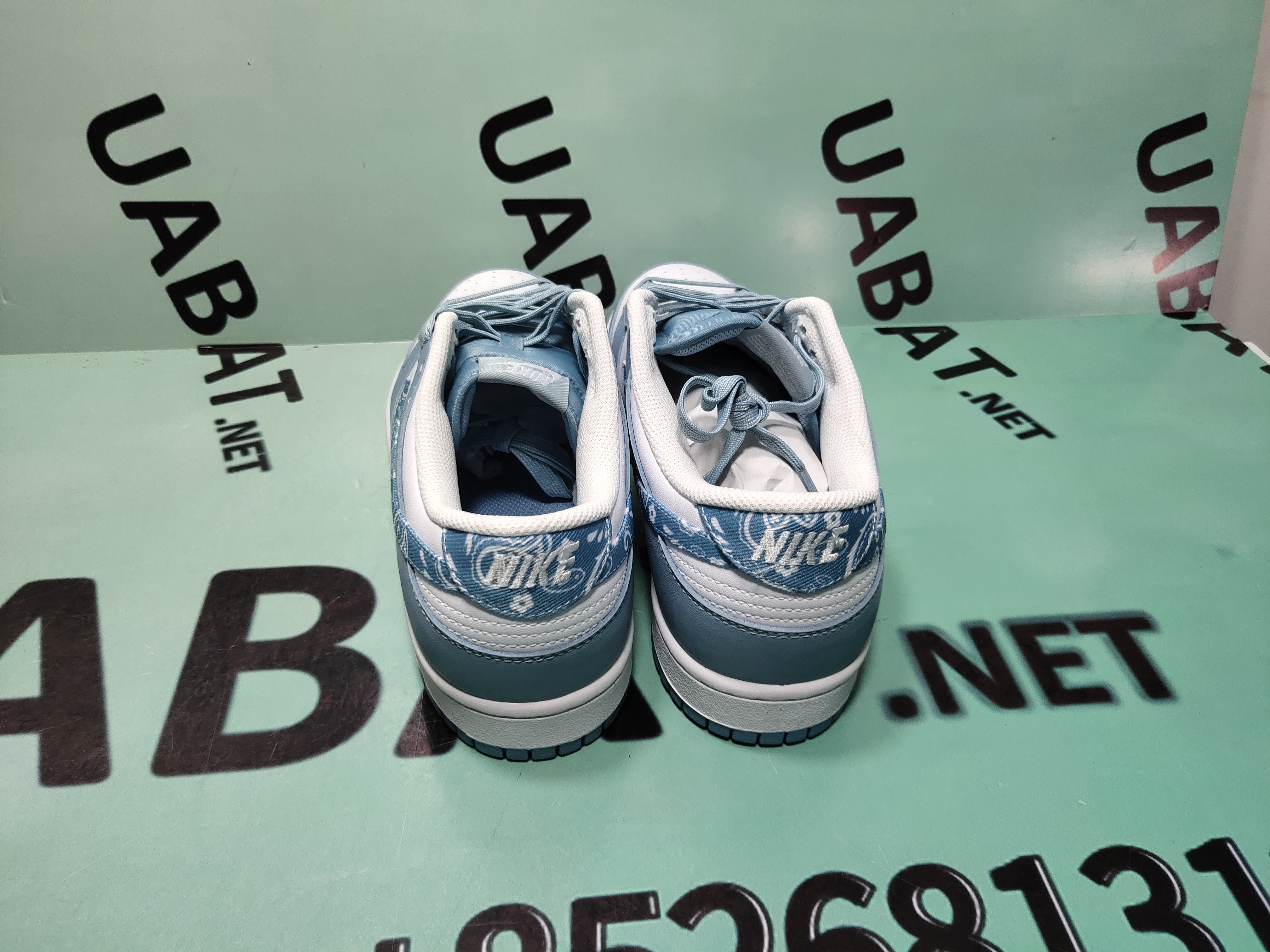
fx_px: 1101
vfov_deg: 46.8
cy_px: 476
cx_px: 635
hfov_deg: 60.0
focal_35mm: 30
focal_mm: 4.35
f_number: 1.79
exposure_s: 1/100
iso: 84
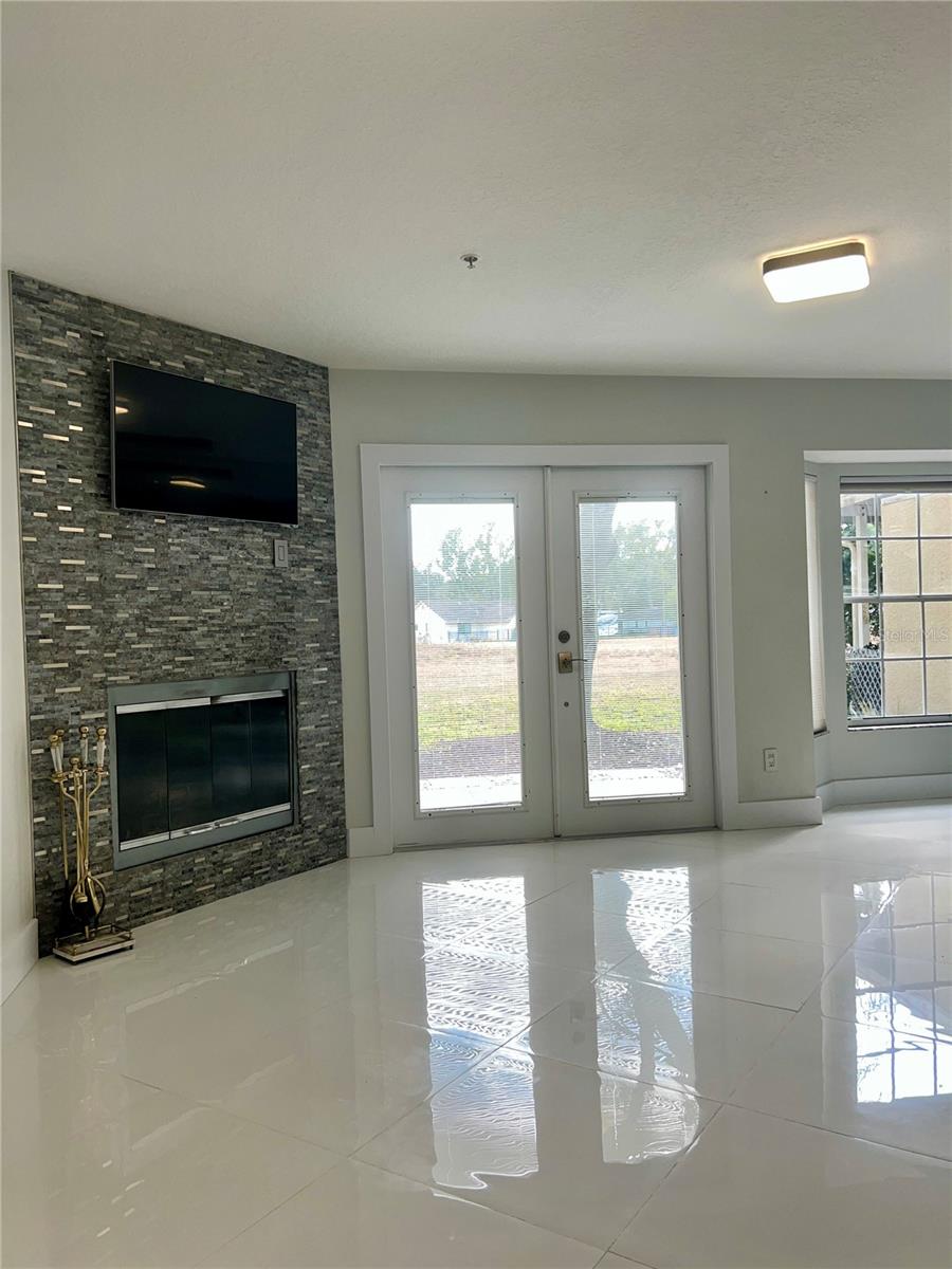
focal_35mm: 26
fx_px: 953
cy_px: 634
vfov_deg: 67.3
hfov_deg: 53.1
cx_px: 476
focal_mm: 5.7
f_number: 1.5
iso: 50
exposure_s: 1/358
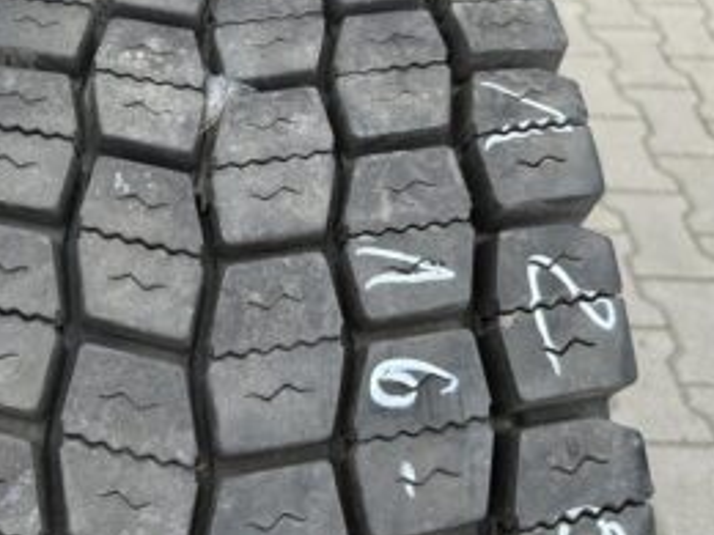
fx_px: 887
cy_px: 139
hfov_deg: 42.4
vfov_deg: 33.0
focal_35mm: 43
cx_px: 170
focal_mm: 5.7
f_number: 1.5
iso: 50
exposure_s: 1/1029
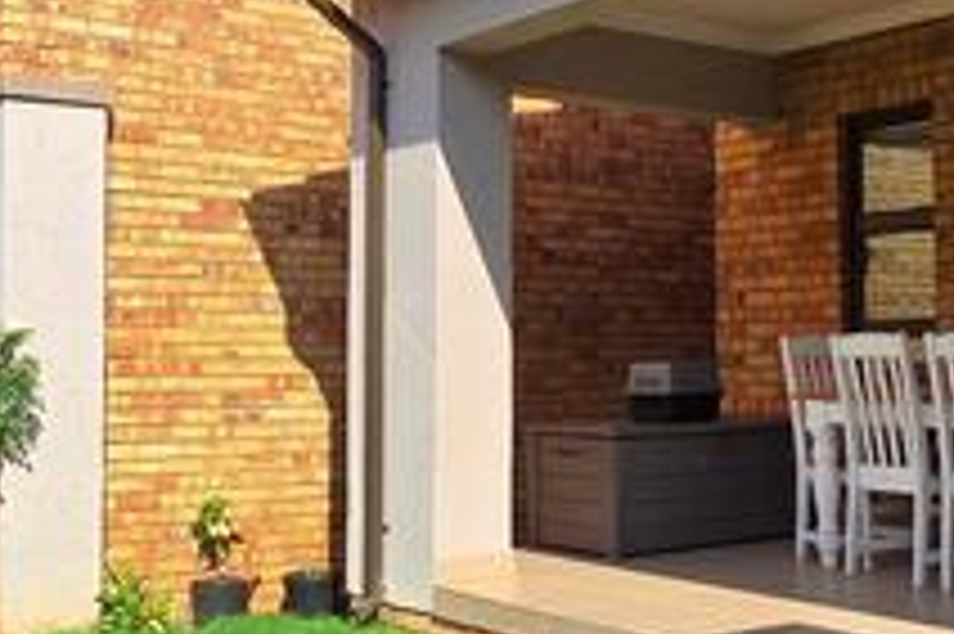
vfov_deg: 26.4
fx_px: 1350
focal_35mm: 51
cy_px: 310
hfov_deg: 38.9
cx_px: 490
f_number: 1.9
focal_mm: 2.2
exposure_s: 1/1659
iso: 40
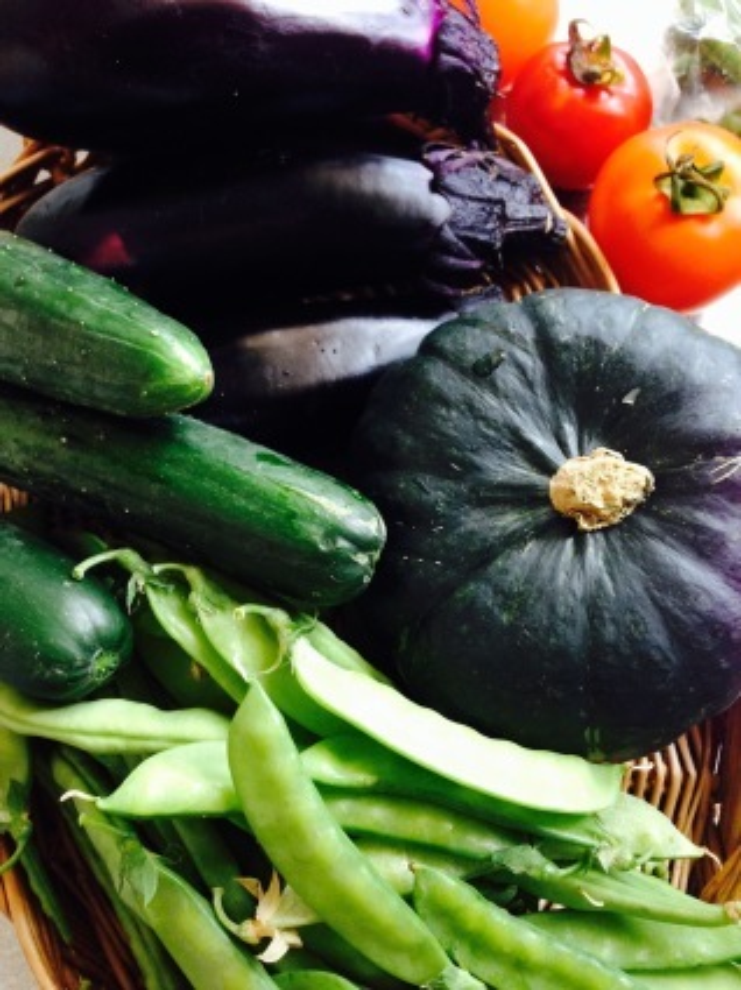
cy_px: 495
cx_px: 370
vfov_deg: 55.4
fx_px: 943
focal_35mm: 33
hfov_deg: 42.9
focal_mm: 4.12
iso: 200
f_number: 2.4
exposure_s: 1/20
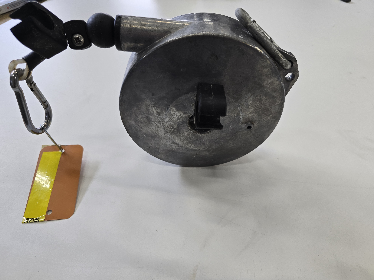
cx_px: 187
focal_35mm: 23
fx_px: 248
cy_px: 140
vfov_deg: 58.9
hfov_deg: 73.9
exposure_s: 1/100
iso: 64
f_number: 1.7
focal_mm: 6.3
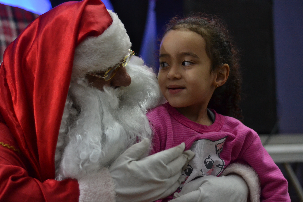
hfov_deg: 27.0
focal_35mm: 75
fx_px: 631
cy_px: 101
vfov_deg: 18.2
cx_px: 152
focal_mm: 50
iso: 1600
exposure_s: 1/125
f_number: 2.2
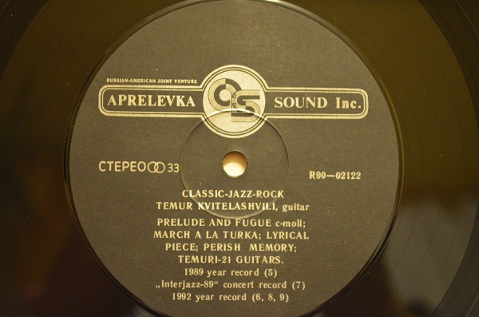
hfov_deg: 28.1
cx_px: 240
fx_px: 956
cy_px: 158
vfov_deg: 18.8
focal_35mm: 72
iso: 1600
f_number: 5.6
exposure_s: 1/6
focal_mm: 48
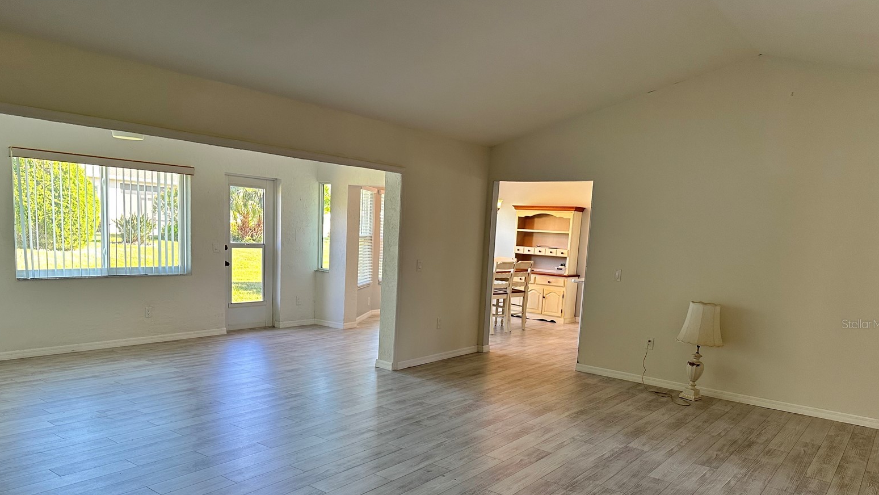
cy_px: 324
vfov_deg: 42.4
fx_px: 629
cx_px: 441
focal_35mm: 27
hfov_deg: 69.8
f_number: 1.78
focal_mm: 6.86
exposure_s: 1/120
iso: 160
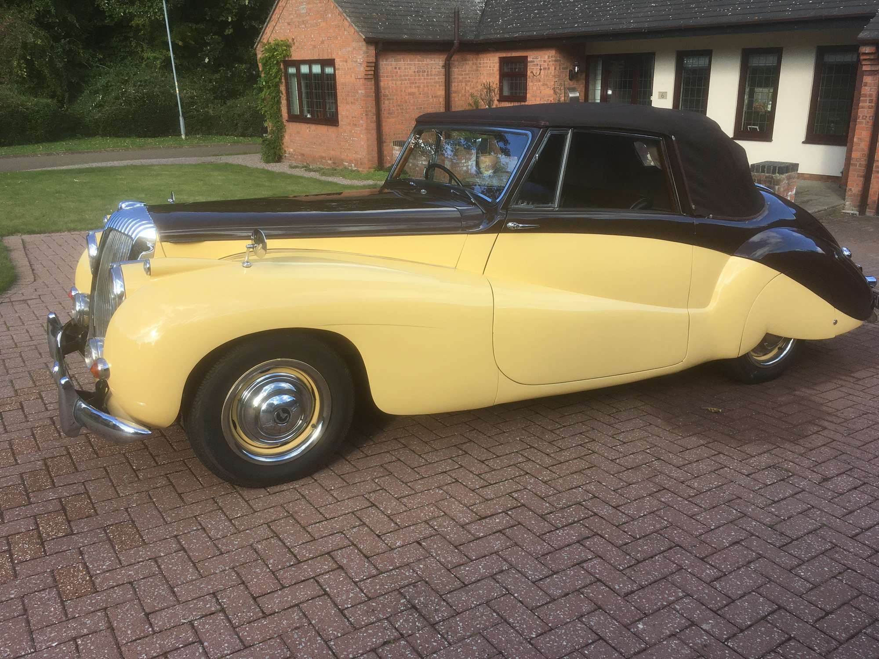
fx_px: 736
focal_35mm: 29
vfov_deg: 48.2
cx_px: 440
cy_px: 330
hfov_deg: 61.7
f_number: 2.2
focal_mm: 4.15
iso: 25
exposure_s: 1/605
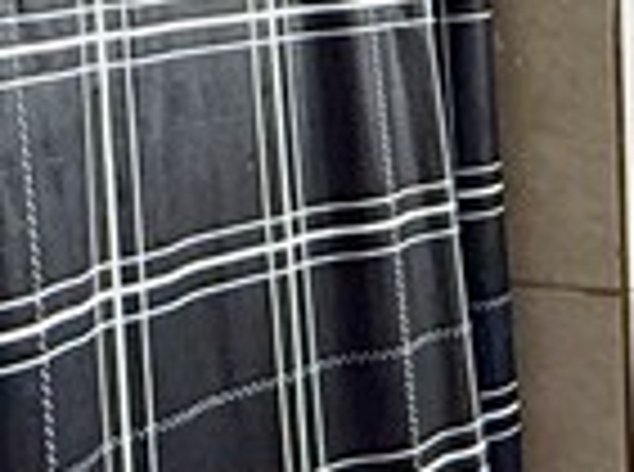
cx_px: 710
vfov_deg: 14.2
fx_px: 1863
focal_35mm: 102
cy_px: 0
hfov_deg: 18.5
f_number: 2.2
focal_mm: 2.22
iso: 160
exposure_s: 1/60
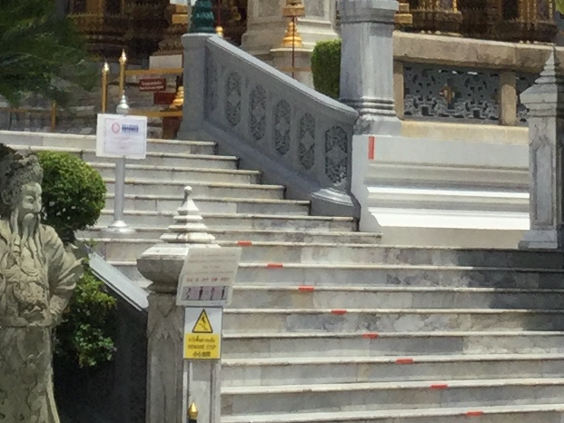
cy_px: -320
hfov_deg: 12.1
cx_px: 282
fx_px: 2656
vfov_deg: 8.8
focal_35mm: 163
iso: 25
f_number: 2.4
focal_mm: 3.3
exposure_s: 1/2203
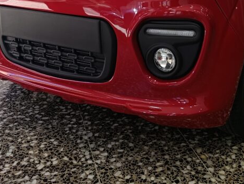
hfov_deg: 37.1
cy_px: -19
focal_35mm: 51
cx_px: 158
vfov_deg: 26.4
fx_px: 360
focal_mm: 6.11
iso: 129
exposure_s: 1/100
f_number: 1.65
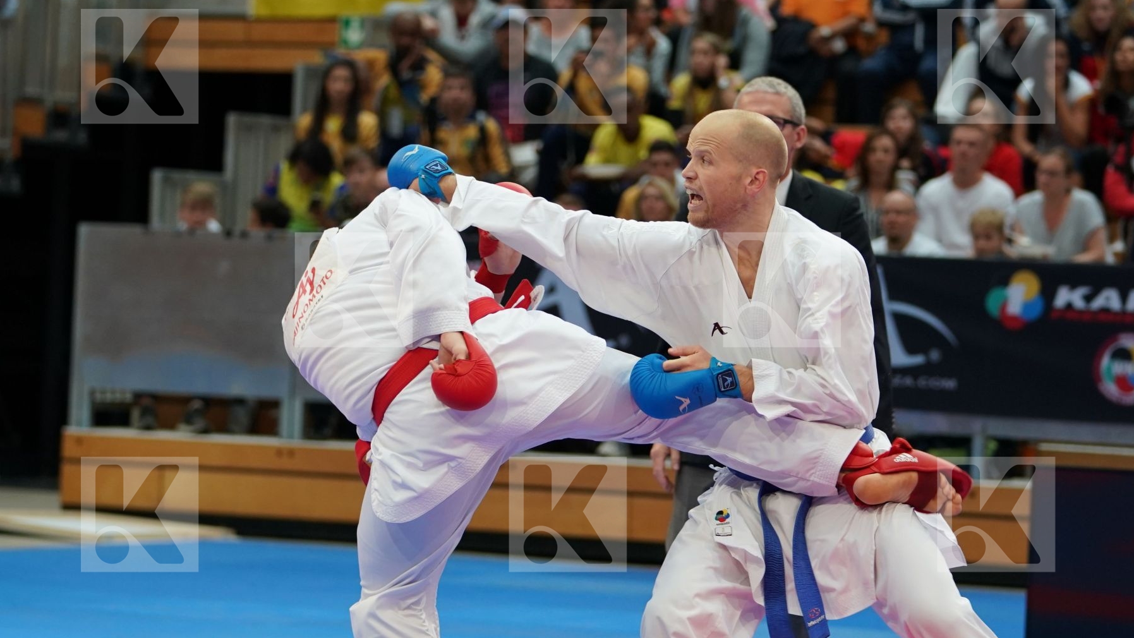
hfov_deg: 14.7
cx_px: 568
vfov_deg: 8.3
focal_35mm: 146
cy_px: 290
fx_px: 4390
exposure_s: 1/1000
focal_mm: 93
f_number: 2.8
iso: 1600
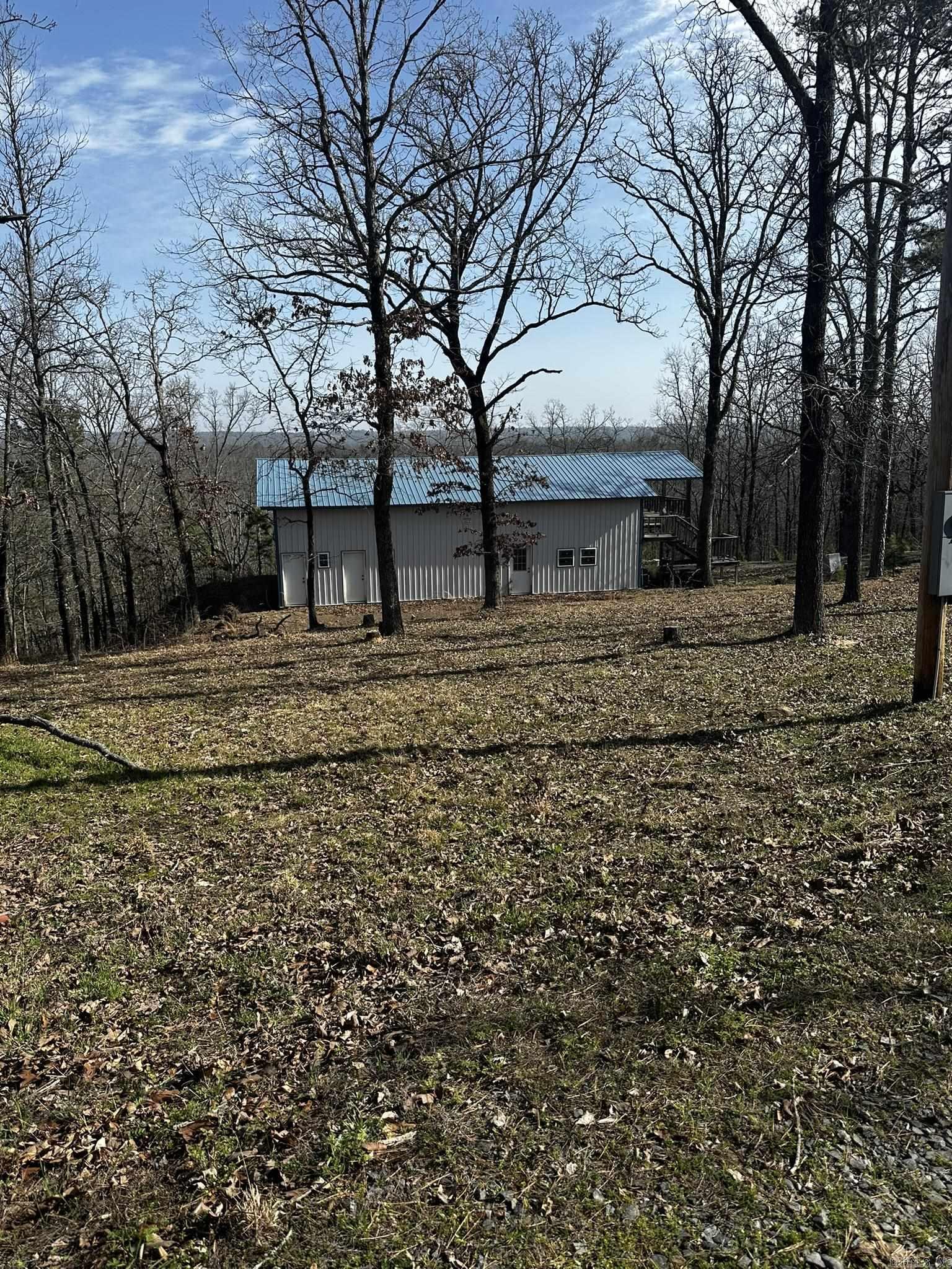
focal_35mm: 24
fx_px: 880
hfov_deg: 56.8
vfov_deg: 71.6
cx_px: 476
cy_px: 634
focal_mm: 6.86
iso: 80
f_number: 1.78
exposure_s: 1/3247
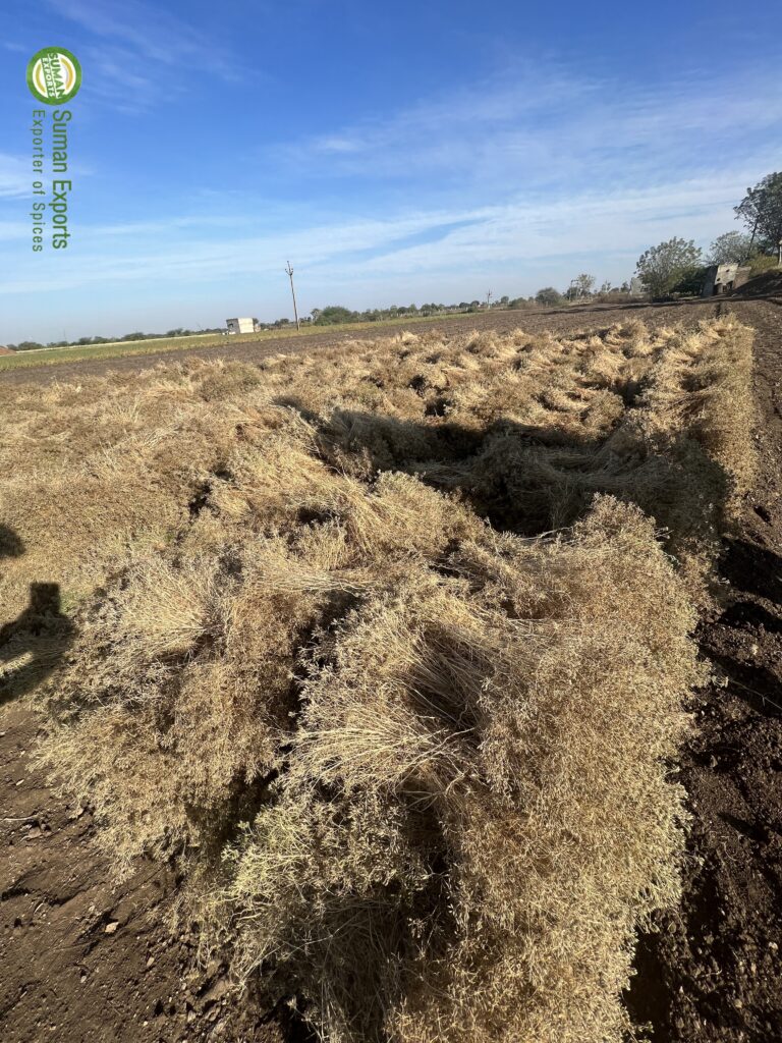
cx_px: 391
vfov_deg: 106.2
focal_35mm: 13
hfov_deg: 89.9
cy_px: 522
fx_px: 392
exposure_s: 1/1179
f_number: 1.8
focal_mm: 1.57
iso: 32
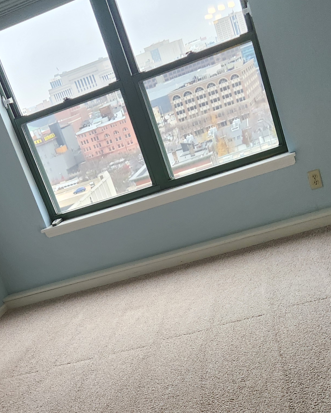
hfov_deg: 25.8
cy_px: 347
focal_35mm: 59
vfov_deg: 30.9
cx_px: 154
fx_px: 722
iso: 160
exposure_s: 1/180
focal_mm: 5.4
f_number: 1.8
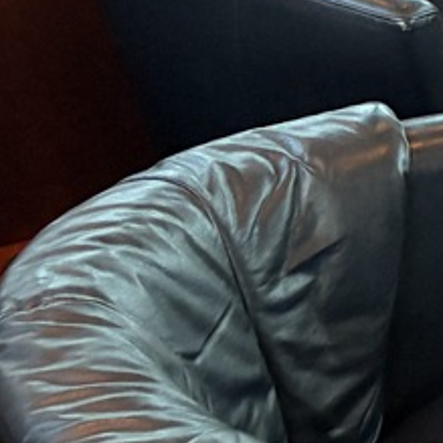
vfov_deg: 12.3
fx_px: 1824
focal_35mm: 126
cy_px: -431
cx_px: 1159
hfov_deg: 11.0
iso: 200
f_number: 1.6
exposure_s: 1/50
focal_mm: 5.96
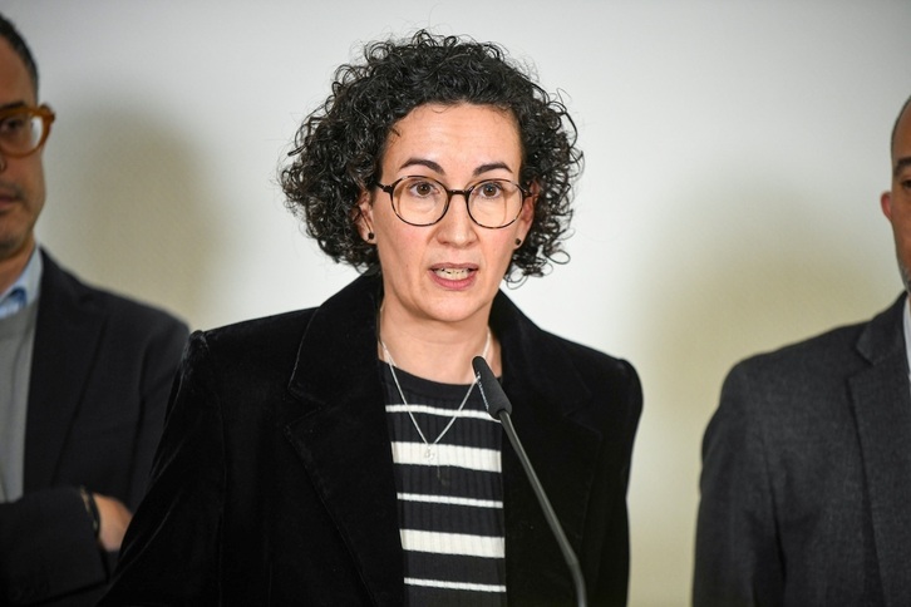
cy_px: 304
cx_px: 456
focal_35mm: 195
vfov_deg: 7.0
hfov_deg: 10.5
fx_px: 4934
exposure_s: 1/250
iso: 1600
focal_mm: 195
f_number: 2.8
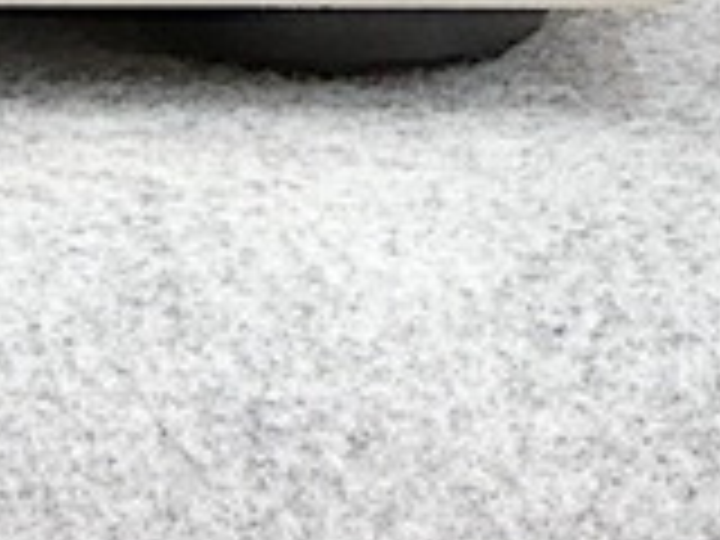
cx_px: -1197
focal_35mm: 809
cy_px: -837
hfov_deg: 2.4
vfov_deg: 1.8
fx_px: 16827
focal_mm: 24.2
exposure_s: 1/15
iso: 400
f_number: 6.3
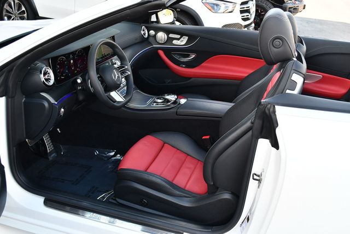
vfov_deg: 33.5
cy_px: 117
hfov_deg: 48.4
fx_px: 389
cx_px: 175
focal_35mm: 40
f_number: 4.5
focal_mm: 20
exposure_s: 1/250
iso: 400
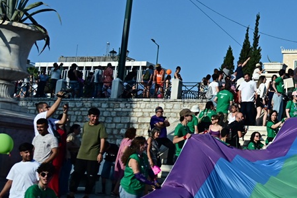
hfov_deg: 28.8
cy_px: 104
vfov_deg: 21.2
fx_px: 528
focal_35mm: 64
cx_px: 317
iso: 800
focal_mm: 24
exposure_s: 1/10000
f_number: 4
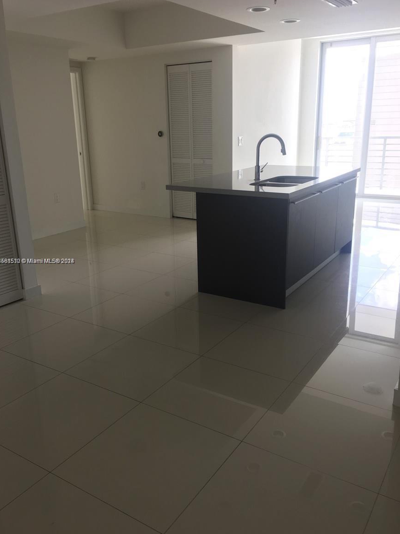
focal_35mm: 30
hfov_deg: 46.8
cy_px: 261
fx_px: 462
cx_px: 197
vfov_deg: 60.0
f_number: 2.2
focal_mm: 4.15
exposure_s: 1/40
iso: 25
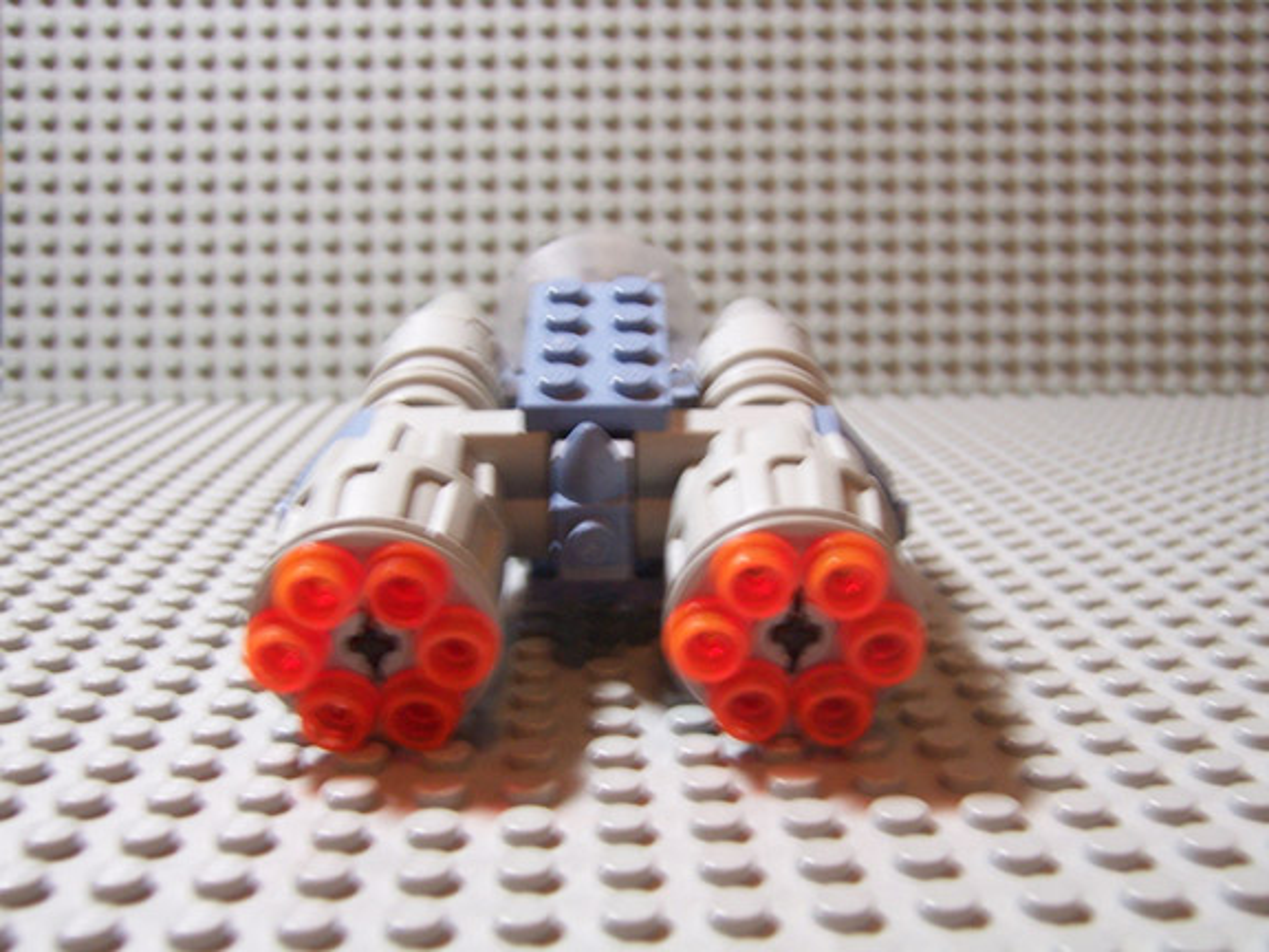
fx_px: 1466
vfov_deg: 36.0
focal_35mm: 40
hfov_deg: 46.8
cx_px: 634
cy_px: 476
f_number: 4
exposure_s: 1/10
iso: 140
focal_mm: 6.7
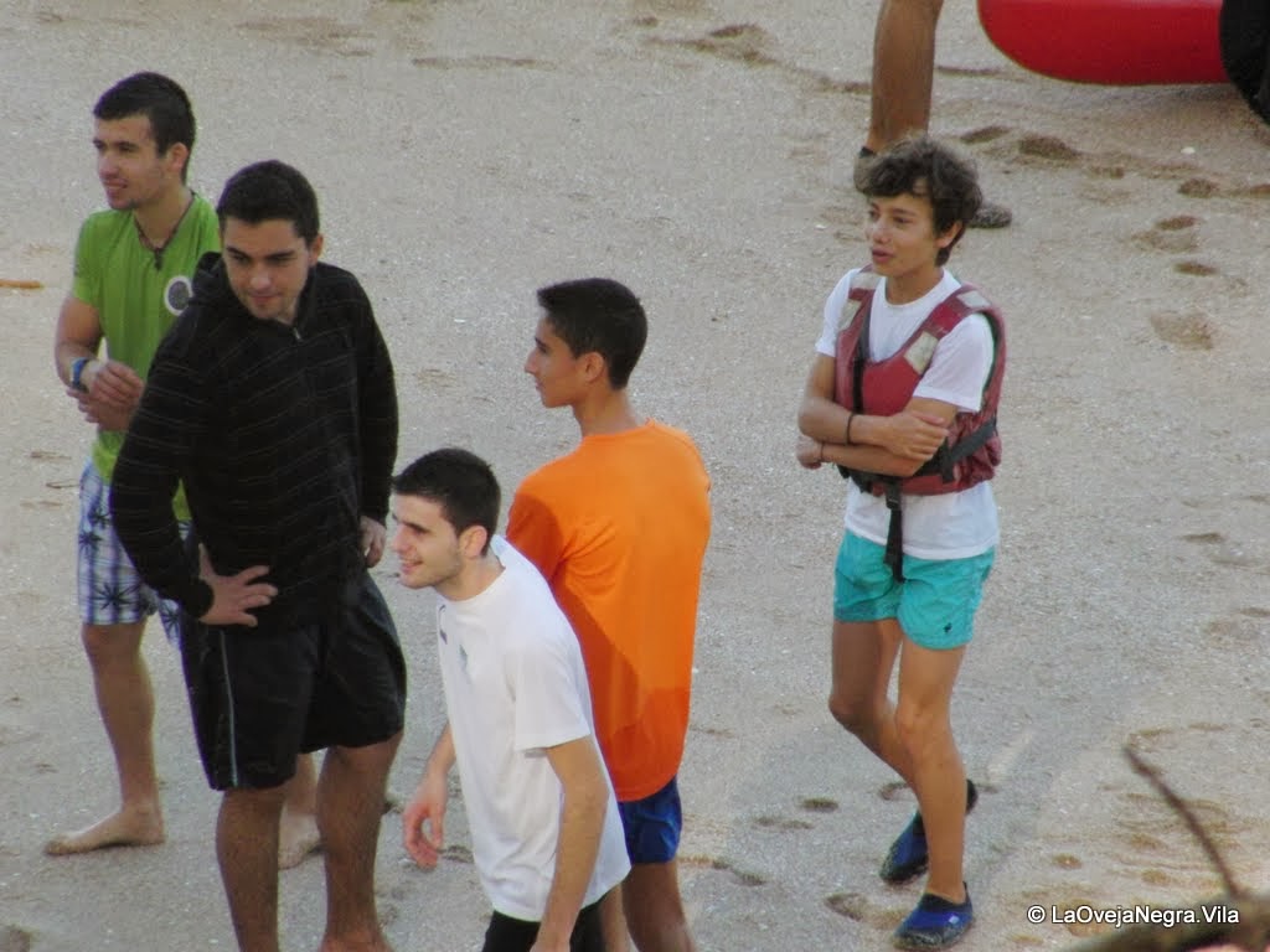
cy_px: 476
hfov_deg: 3.8
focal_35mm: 520
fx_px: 19078
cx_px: 635
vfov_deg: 2.9
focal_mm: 92
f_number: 4.5
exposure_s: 1/800
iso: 400
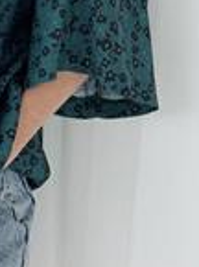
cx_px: -88
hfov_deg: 8.2
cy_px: -104
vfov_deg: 10.9
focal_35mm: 177
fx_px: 1363
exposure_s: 1/261
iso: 64
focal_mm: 6.76
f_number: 1.78
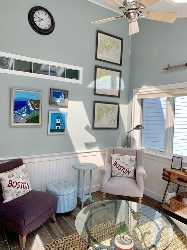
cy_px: 125
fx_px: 187
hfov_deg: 53.1
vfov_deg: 67.3
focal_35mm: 26
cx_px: 94
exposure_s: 1/388
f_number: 1.8
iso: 25
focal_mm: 4.25
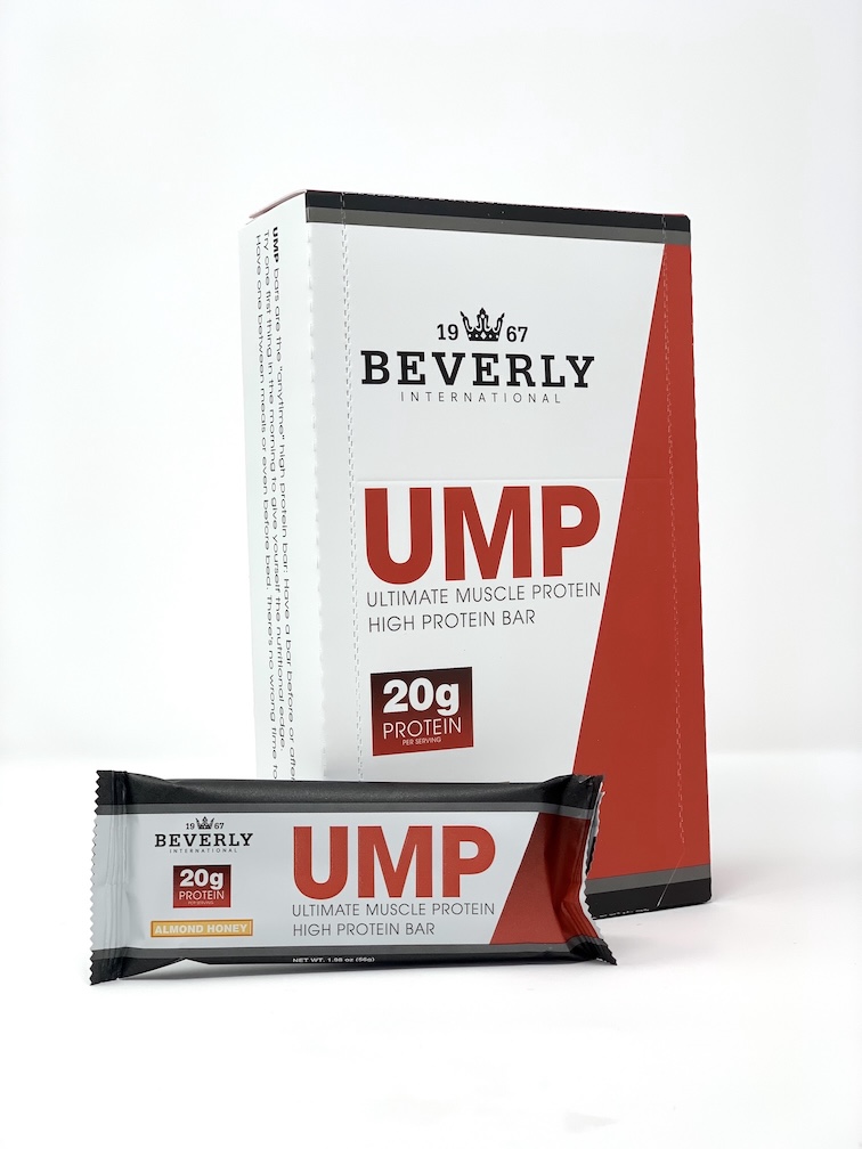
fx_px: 1727
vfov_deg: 36.8
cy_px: 574
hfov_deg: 28.0
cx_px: 431
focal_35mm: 52
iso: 16
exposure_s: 1/120
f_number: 2.4
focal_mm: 6
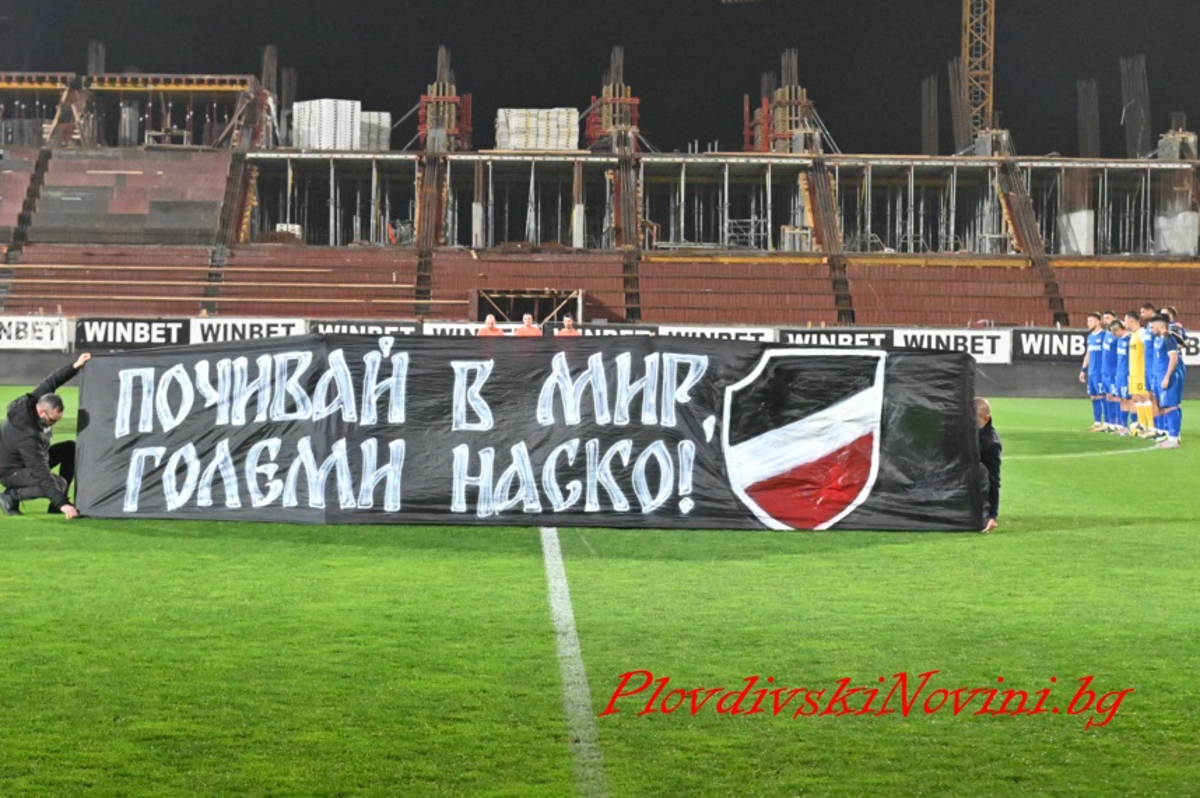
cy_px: 338
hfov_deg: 27.3
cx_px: 508
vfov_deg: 18.4
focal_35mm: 74
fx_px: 2465
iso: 10000
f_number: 6.3
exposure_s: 1/640
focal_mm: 62
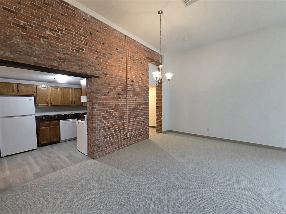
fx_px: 107
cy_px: 107
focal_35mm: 13
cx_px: 143
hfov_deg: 106.2
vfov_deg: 89.9
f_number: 2.2
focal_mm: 2.2
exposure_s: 1/60.2
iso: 500
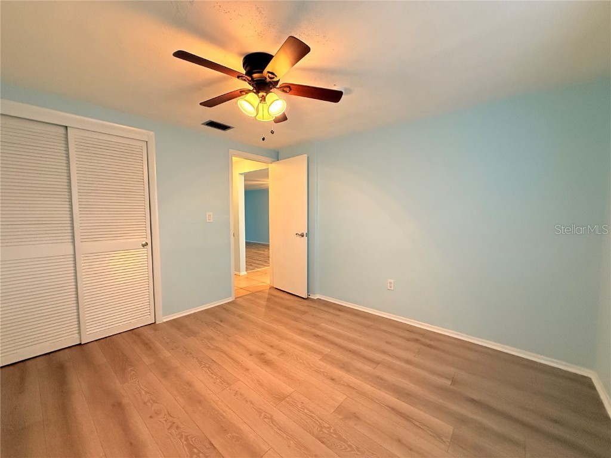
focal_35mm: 14
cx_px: 306
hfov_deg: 102.1
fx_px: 247
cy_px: 229
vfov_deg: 85.7
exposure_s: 1/120
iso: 640
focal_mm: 2.22
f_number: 2.2
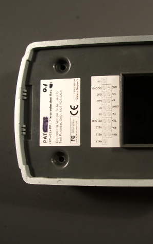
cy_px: 122
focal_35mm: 50
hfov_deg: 25.2
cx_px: 131
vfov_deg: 40.3
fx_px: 333
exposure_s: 1/80
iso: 50
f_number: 2.6
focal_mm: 5.8
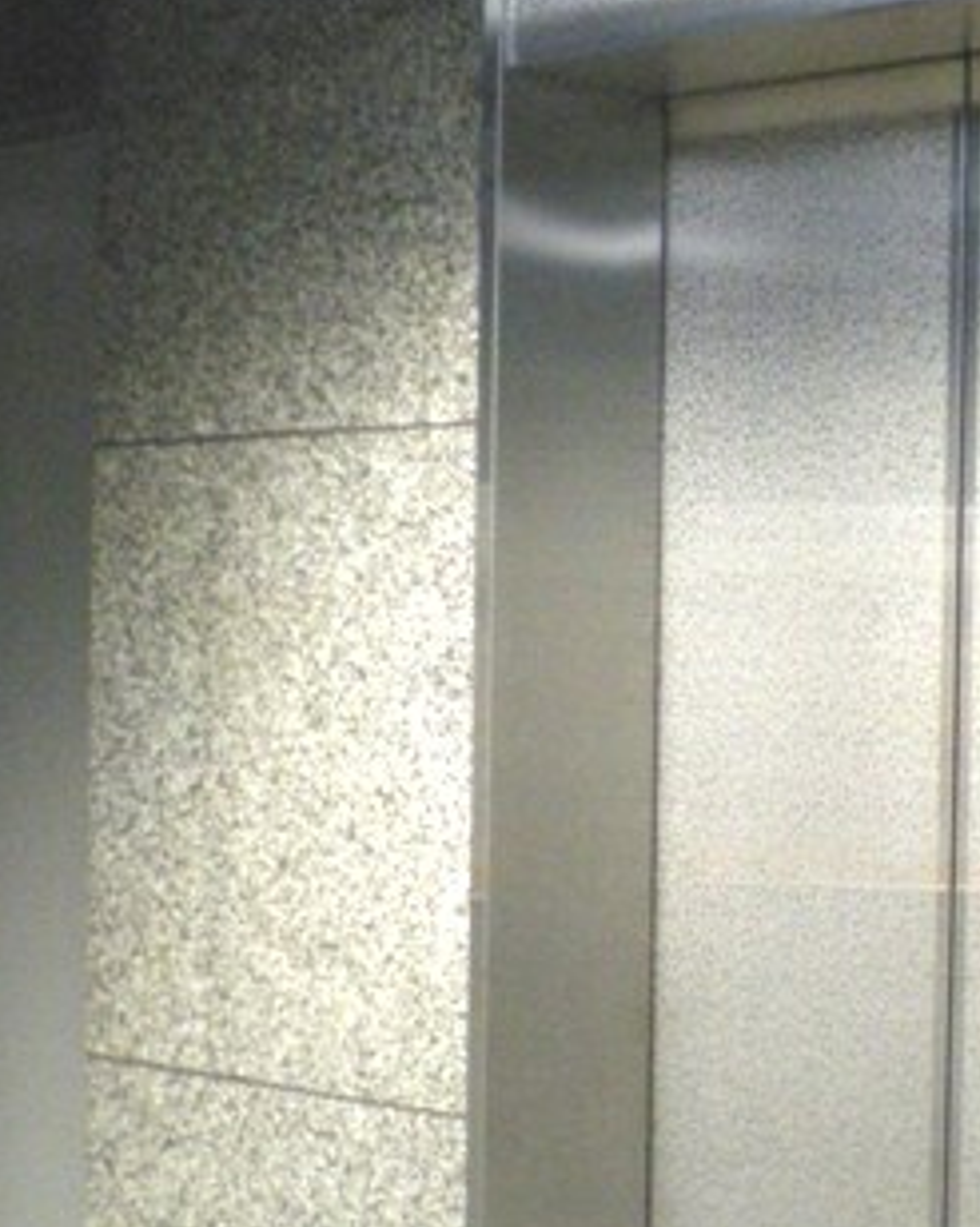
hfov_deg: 20.8
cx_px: 729
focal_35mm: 73
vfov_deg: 26.0
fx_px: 2649
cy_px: 737
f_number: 3.1
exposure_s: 1/10
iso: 800
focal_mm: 6.3
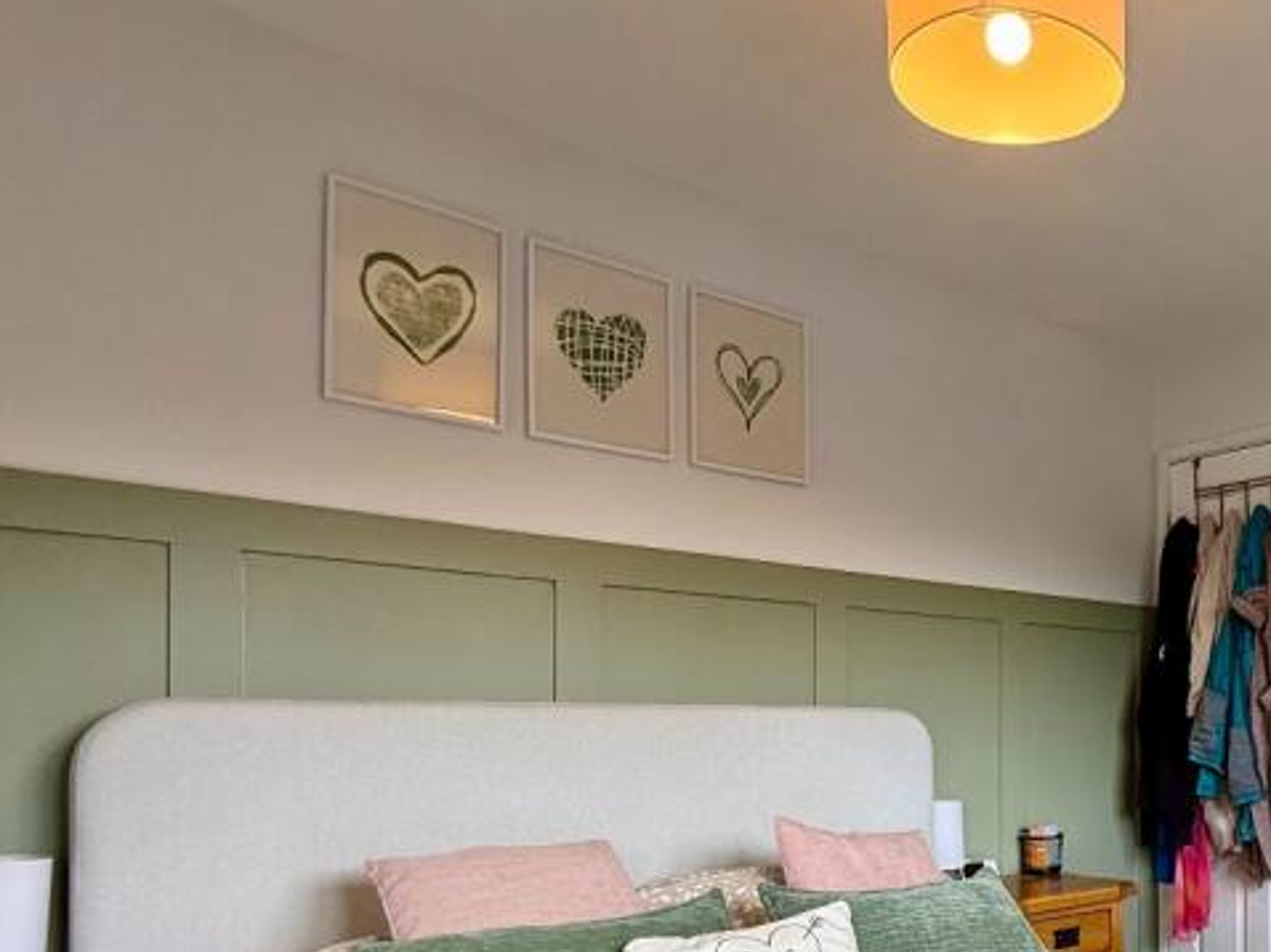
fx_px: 1101
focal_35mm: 30
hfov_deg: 52.7
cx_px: 1143
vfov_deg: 45.1
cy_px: 718
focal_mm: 2.22
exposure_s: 1/99
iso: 100
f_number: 2.2
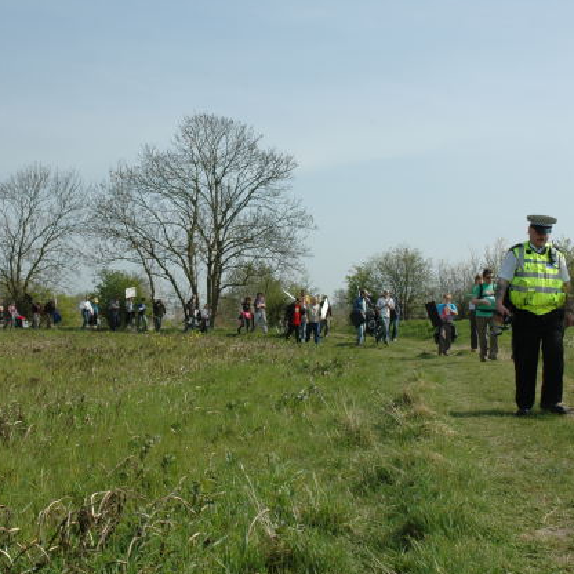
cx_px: 226
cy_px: 288
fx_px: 882
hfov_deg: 35.9
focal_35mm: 47
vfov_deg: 36.1
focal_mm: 24
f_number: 16
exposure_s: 1/125
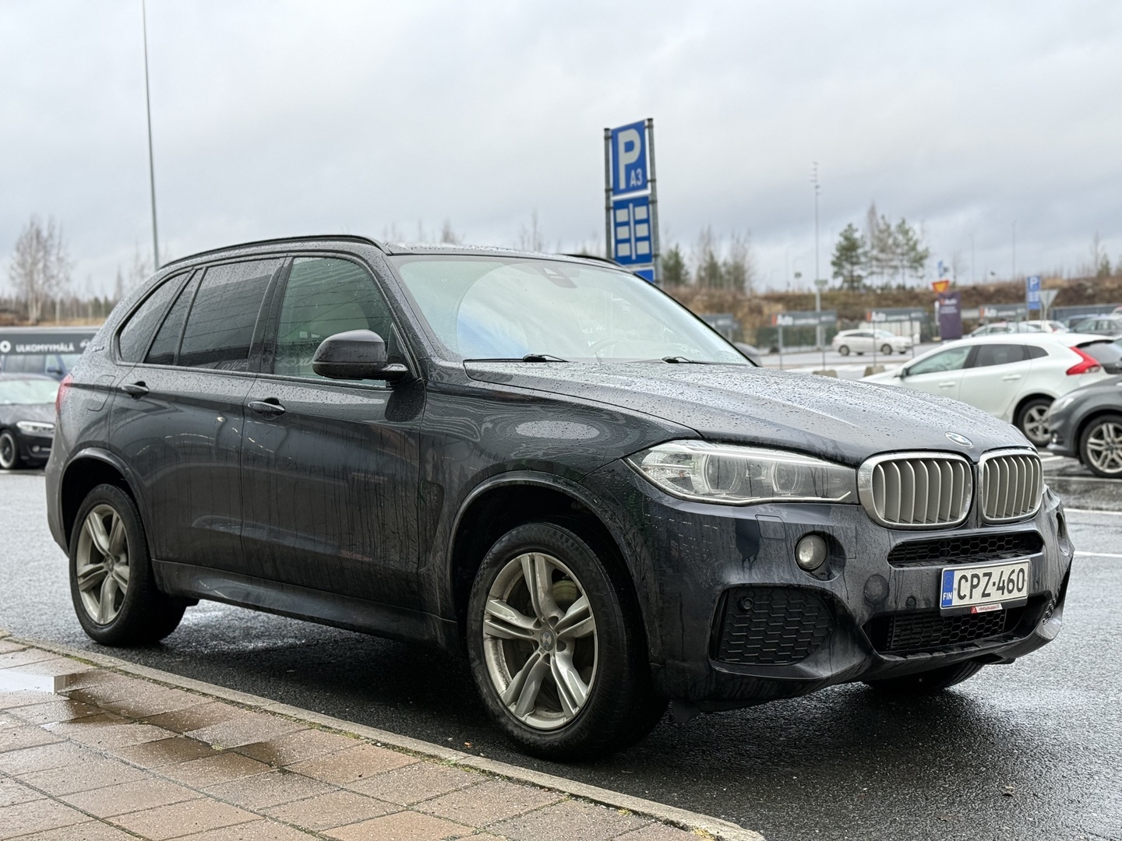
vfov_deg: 30.3
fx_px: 1556
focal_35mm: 48
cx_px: 561
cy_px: 420
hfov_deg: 39.7
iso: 200
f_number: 1.78
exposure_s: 1/133
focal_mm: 6.76
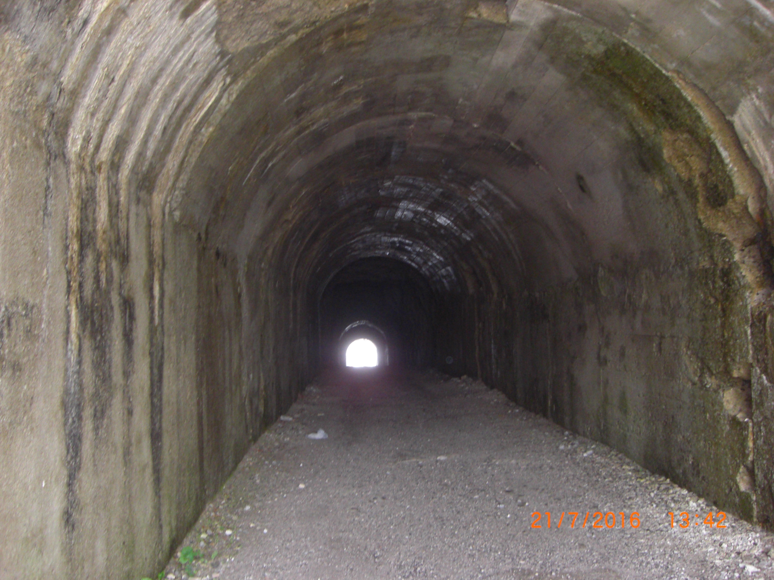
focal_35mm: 38
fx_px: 850
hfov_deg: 49.0
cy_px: 290
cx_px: 387
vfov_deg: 37.7
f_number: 2.7
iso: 200
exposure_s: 1/60
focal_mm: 6.2
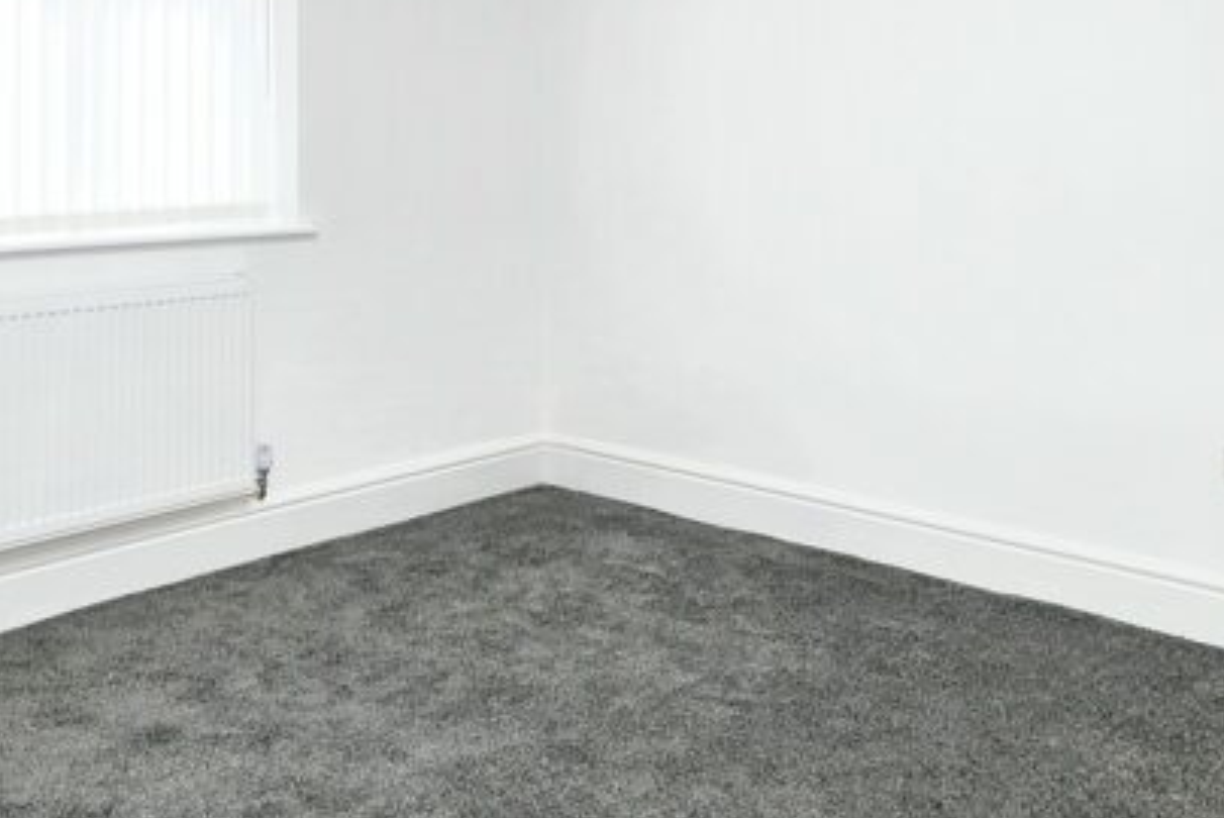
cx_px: 530
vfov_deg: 33.3
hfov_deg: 50.5
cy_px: 86
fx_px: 1293
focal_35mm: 38
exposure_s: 1/60
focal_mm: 10
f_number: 4
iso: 640
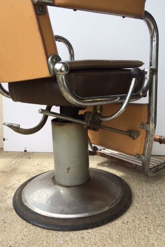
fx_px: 213
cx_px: 77
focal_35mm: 31
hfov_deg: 42.3
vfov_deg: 60.3
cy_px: 121
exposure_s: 1/570
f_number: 2.2
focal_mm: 4.15
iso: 32
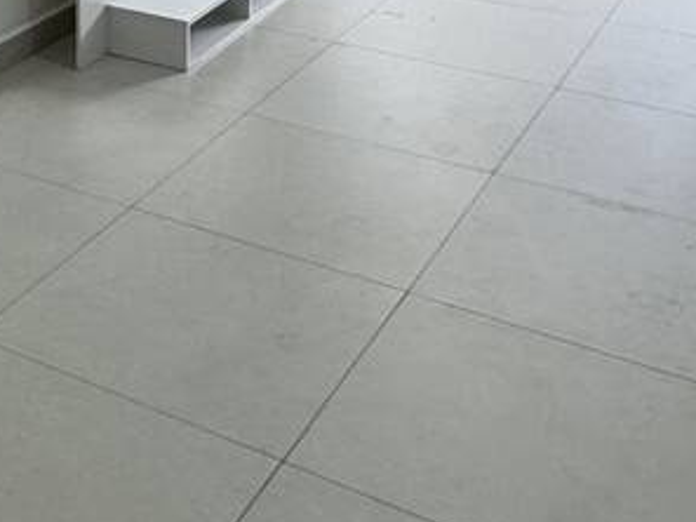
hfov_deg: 26.3
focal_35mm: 68
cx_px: -73
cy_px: -228
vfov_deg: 19.3
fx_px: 1367
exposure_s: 1/120
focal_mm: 2.22
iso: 160
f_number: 2.2
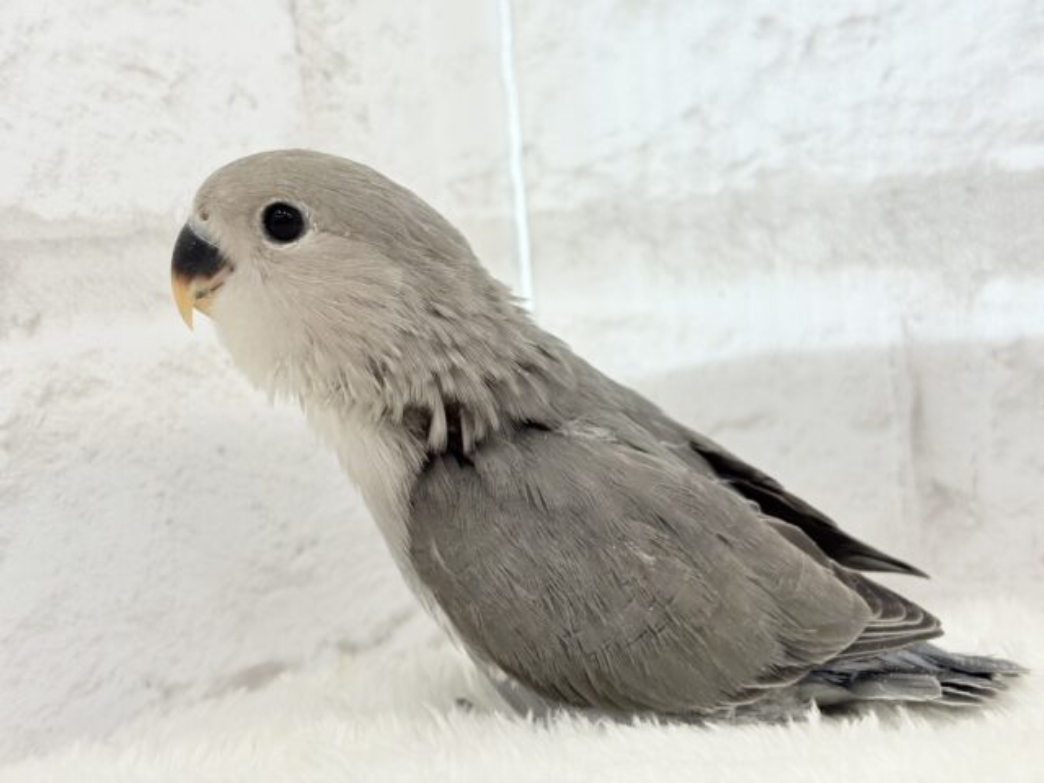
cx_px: 522
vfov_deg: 28.0
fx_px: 1568
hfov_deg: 36.8
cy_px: 392
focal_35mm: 52
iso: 64
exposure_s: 1/100
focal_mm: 5.96
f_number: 1.6
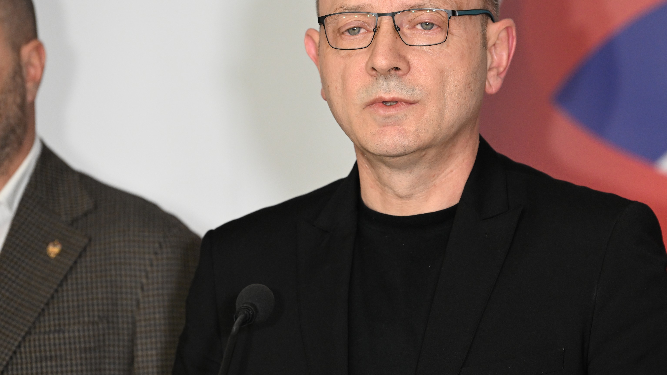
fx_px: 4828
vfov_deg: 4.5
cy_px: 161
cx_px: 407
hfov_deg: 7.9
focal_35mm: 273
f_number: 4
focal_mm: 200
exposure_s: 1/200
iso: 2500
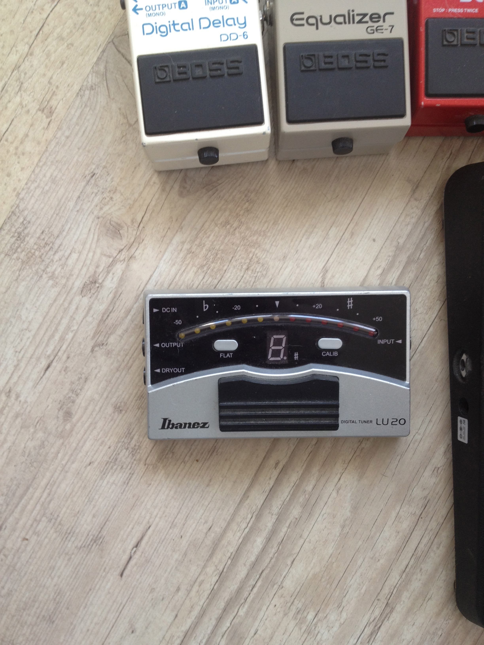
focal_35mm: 35
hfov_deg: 40.7
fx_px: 652
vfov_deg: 52.6
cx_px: 242
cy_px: 322
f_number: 2.4
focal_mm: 4.28
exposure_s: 1/20
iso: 64
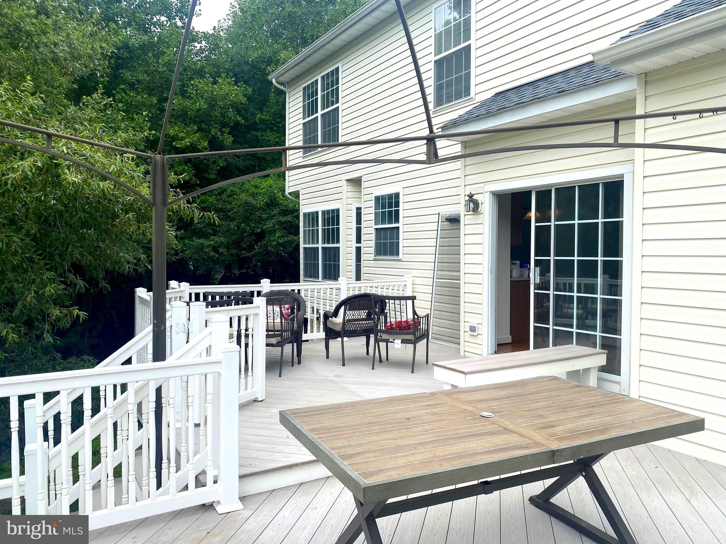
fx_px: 545
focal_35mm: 26
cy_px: 272
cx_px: 363
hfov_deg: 67.3
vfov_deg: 53.1
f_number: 1.8
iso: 32
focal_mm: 4.25
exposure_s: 1/1182
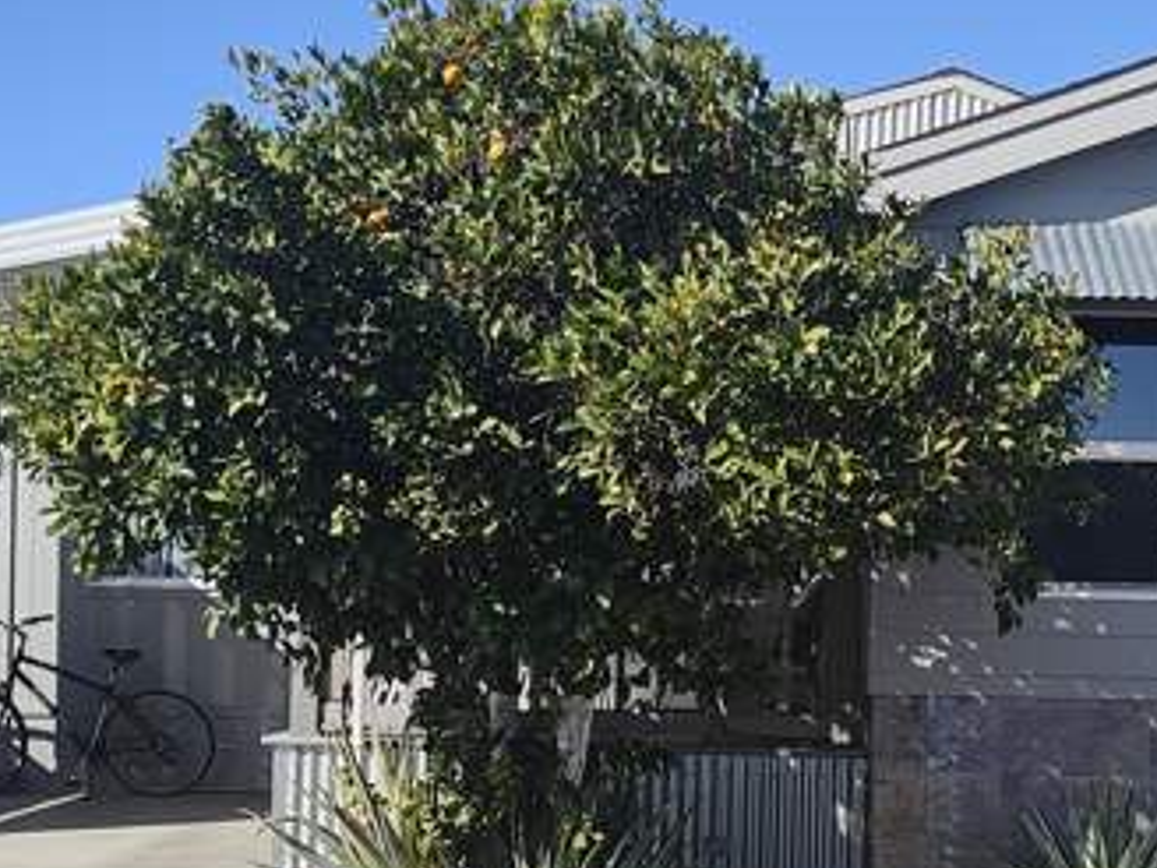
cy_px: 568
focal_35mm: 61
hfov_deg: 31.4
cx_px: 783
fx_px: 2039
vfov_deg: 23.9
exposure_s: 1/2932
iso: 102
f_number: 1.5
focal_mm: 4.15
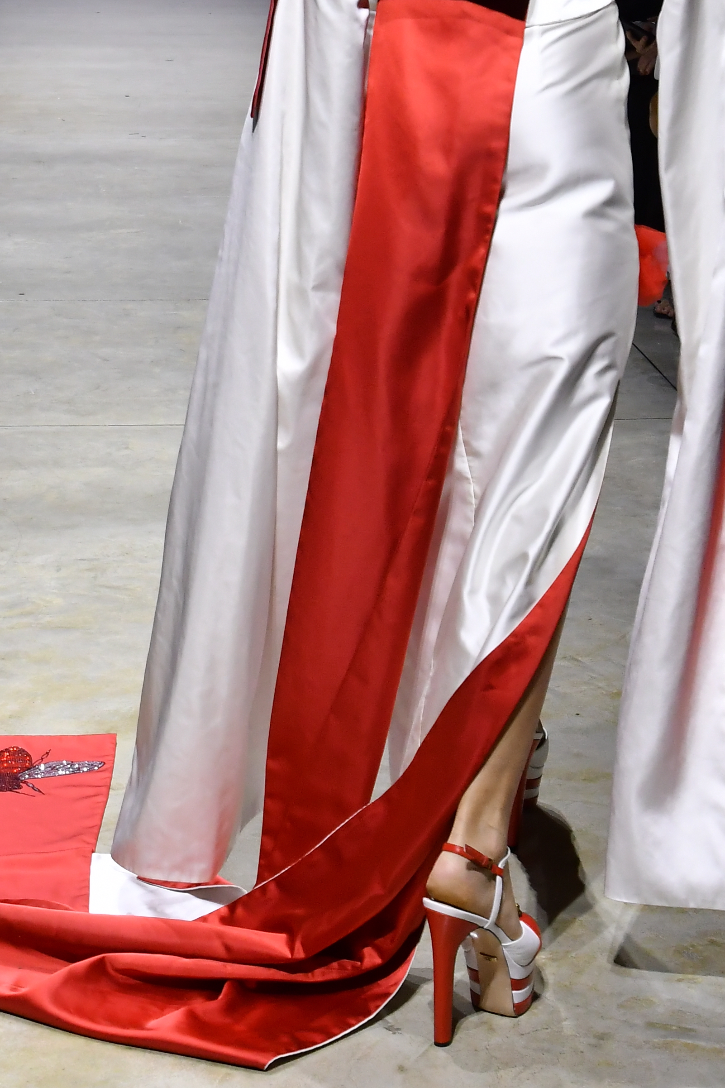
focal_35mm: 96
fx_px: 2900
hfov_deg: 14.3
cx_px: 369
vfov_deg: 20.9
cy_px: 158
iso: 1250
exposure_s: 1/320
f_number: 5.6
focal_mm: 27
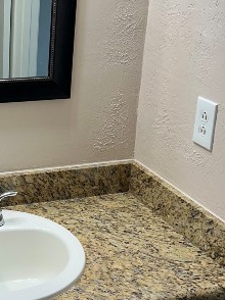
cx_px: -10
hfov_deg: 20.7
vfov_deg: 28.6
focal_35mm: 68
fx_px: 590
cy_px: 142
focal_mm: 5.7
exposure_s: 1/120
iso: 50
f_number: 1.5
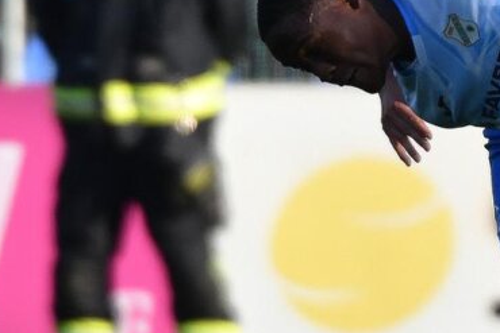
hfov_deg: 1.5
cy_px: 94
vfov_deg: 1.0
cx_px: 424
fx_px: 18909
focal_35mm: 1361
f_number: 5
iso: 280
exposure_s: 1/1600
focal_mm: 400
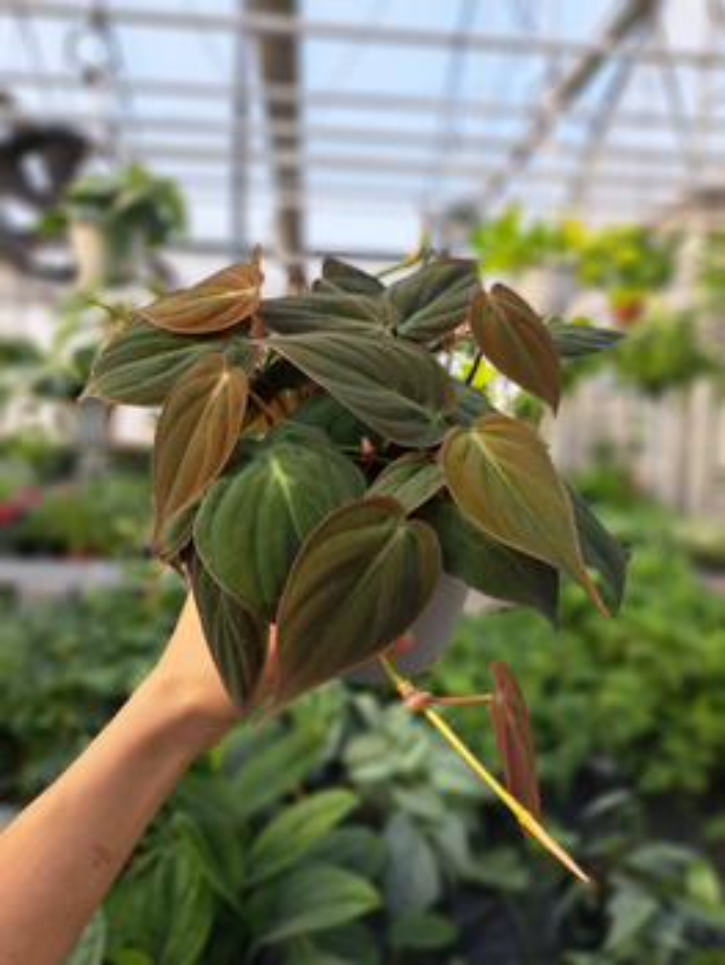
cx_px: 362
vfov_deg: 71.6
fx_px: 669
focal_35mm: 24
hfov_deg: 56.9
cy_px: 482
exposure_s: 1/289
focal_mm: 5.23
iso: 50
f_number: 1.8
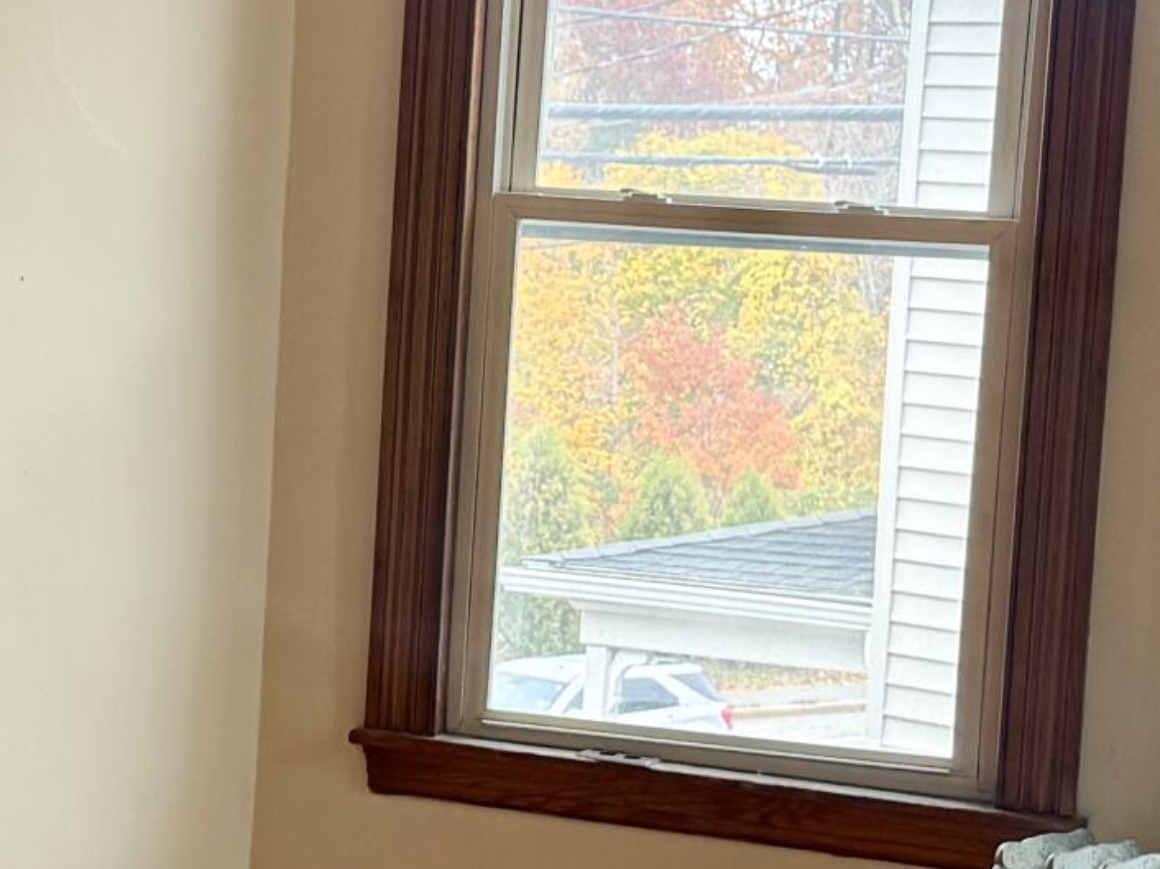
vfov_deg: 14.5
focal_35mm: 102
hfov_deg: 19.2
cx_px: 383
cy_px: 499
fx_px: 3417
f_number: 1.78
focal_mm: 6.76
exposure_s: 1/121
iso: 100
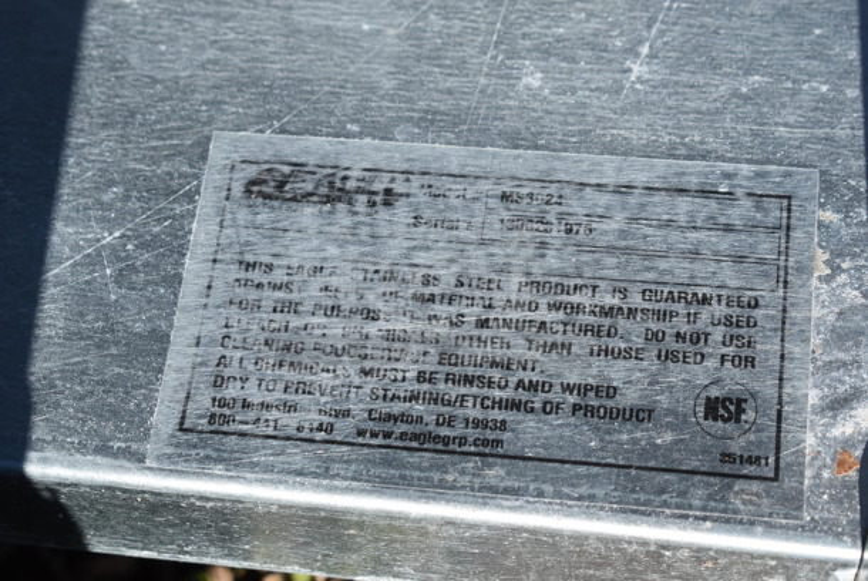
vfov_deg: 16.6
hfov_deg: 24.6
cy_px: 290
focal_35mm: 82
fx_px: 1991
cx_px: 434
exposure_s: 1/400
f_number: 7.1
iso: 200
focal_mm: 55
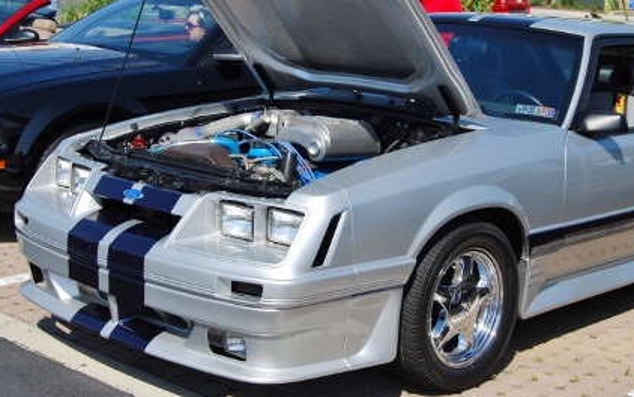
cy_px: 105
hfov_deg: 31.5
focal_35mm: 65
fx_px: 1123
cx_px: 315
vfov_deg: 19.9
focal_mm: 28
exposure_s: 1/320
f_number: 10
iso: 200
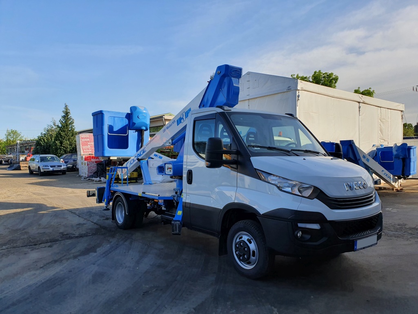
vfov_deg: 53.1
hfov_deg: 67.3
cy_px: 157
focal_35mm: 26
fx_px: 314
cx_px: 209
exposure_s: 1/1184
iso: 50
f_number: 2.4
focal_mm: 4.32
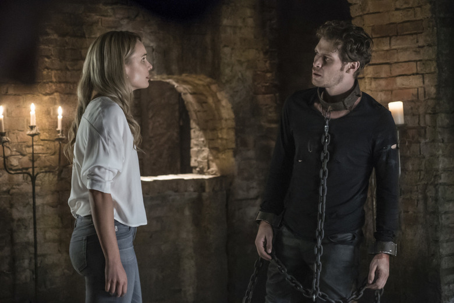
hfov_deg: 26.6
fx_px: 959
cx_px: 227
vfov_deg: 18.0
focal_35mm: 76
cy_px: 152
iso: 10000
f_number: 4
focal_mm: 76
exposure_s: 1/50
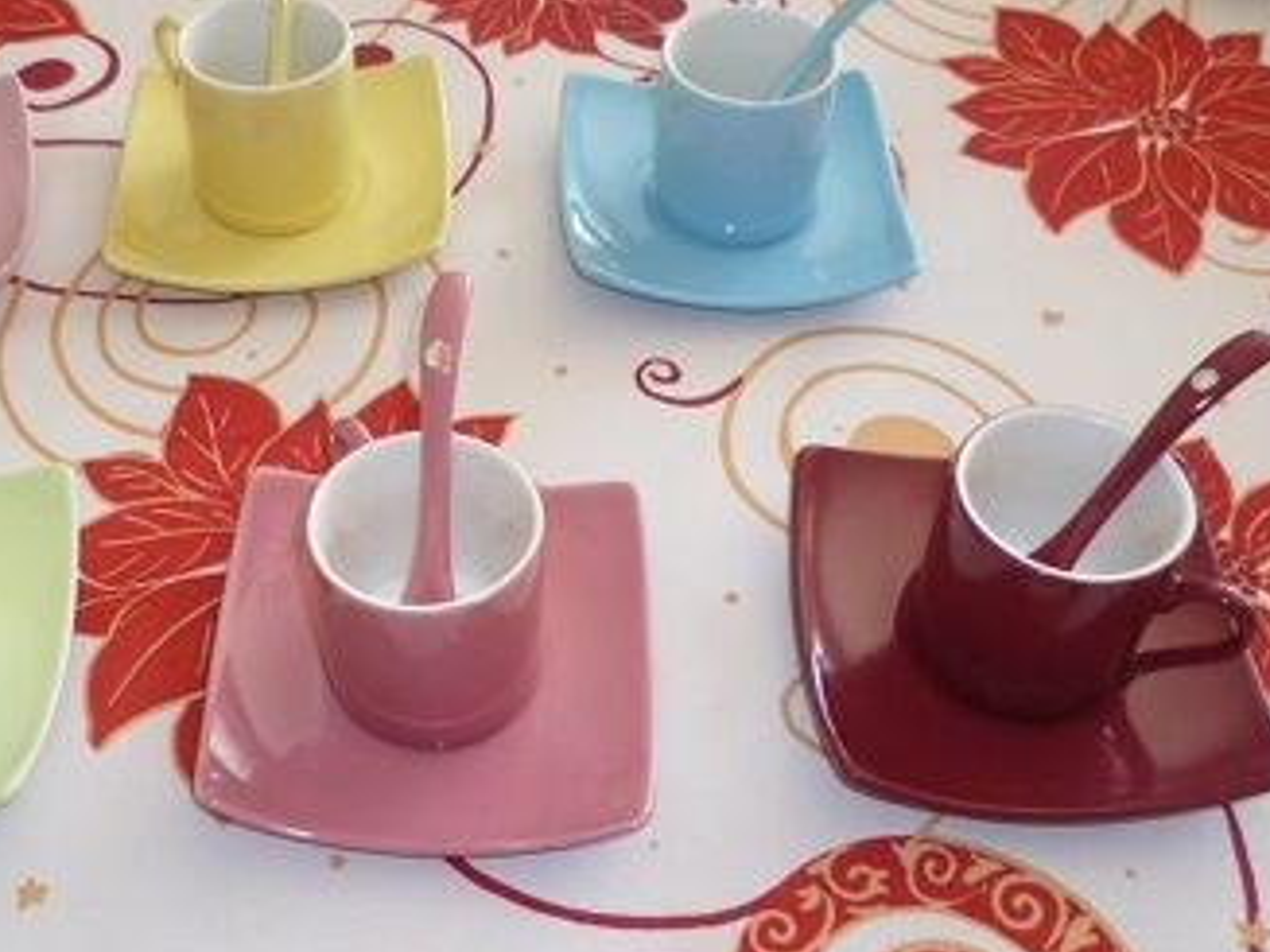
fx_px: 1614
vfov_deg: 32.9
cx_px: 412
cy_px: 478
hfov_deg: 42.3
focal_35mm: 44
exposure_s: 1/30
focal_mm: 5.4
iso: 125
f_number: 2.9
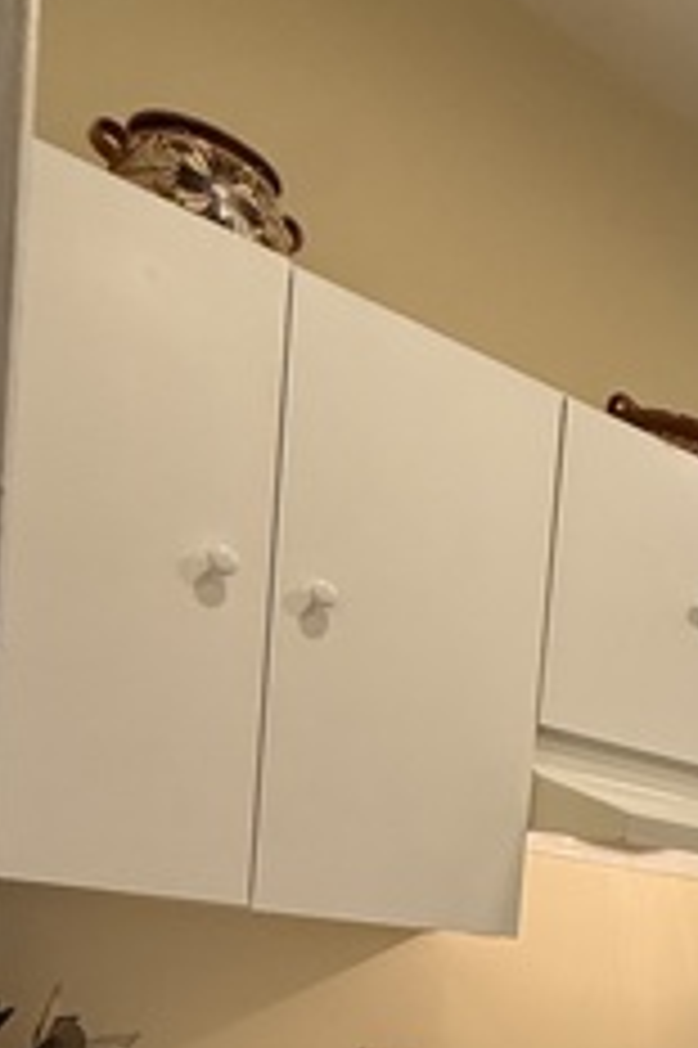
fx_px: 1165
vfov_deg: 41.3
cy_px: 1079
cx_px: 928
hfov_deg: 27.4
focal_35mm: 40
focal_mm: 2.22
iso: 250
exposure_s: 1/120
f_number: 2.2
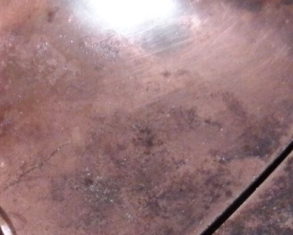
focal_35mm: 196
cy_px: 342
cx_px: 197
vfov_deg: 7.8
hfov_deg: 9.8
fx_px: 1701
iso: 200
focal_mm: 6.8
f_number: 3.7
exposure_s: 1/15
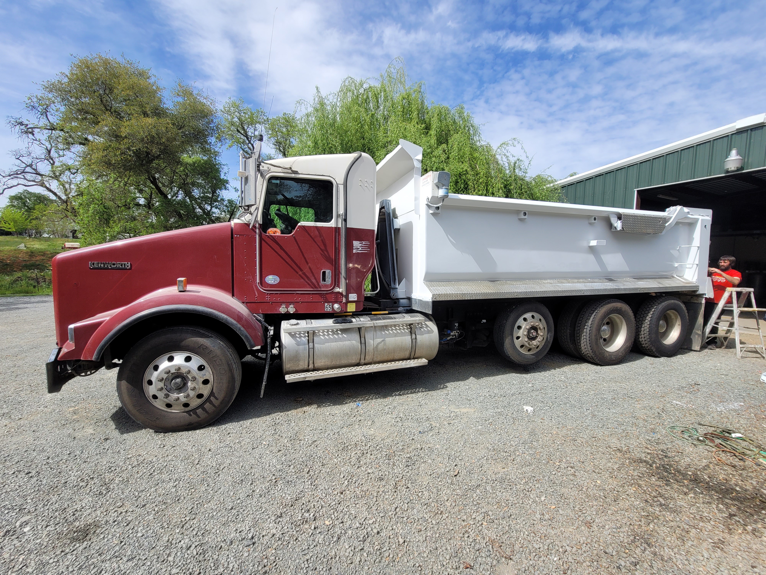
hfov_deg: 106.2
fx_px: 288
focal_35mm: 13
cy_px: 288
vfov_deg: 89.9
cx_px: 383
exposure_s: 1/1709
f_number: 2.2
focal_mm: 2.2
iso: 64
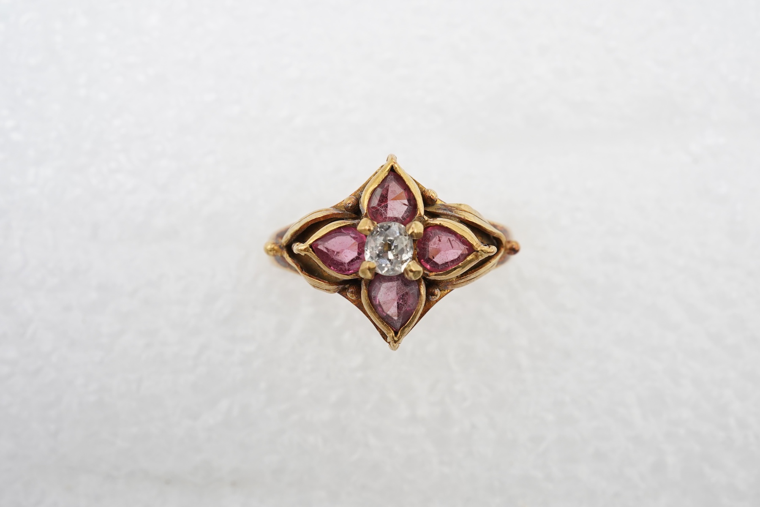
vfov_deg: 29.9
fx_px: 950
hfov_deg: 43.6
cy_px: 254
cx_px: 380
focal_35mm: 45
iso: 640
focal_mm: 30
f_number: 16
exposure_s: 1/125
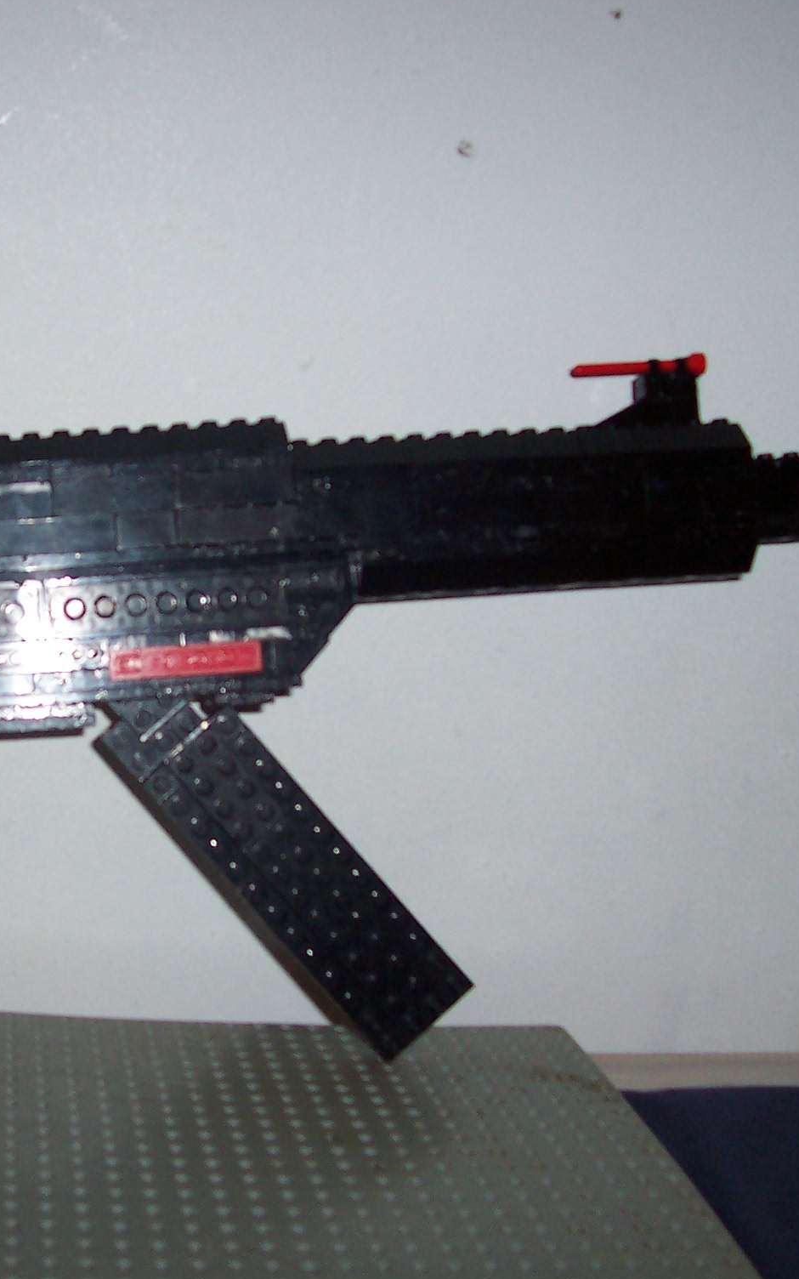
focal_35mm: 53
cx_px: 123
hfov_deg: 23.9
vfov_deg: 38.2
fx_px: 1847
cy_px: 639
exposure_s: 1/60
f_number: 2.8
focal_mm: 5.6
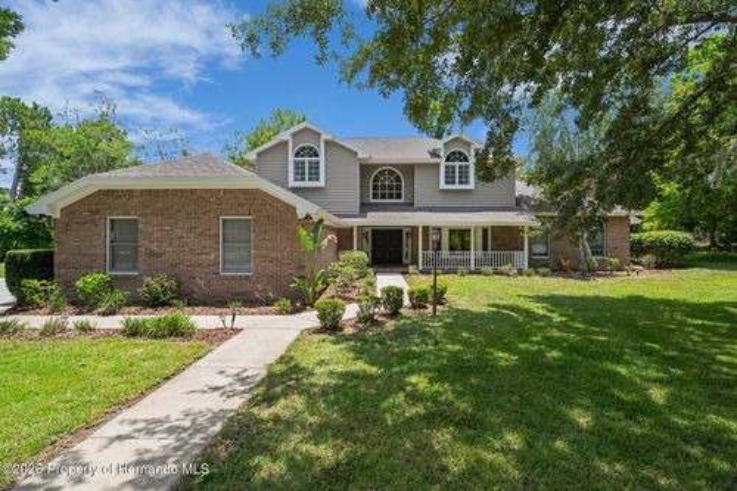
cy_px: 246
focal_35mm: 18
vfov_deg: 67.3
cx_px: 368
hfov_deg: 90.0
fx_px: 368
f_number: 8
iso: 320
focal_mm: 18
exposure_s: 1/60
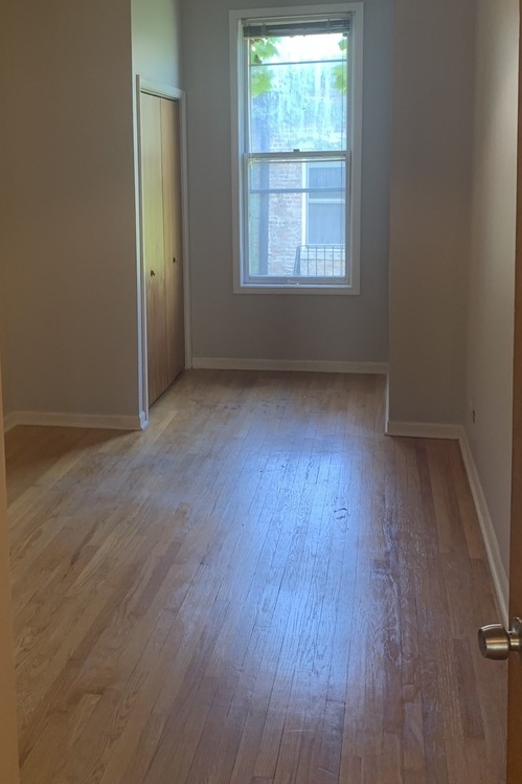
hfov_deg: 34.1
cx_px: 217
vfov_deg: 49.1
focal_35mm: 39
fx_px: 849
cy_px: 293
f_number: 1.8
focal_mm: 4.25
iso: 125
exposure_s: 1/60
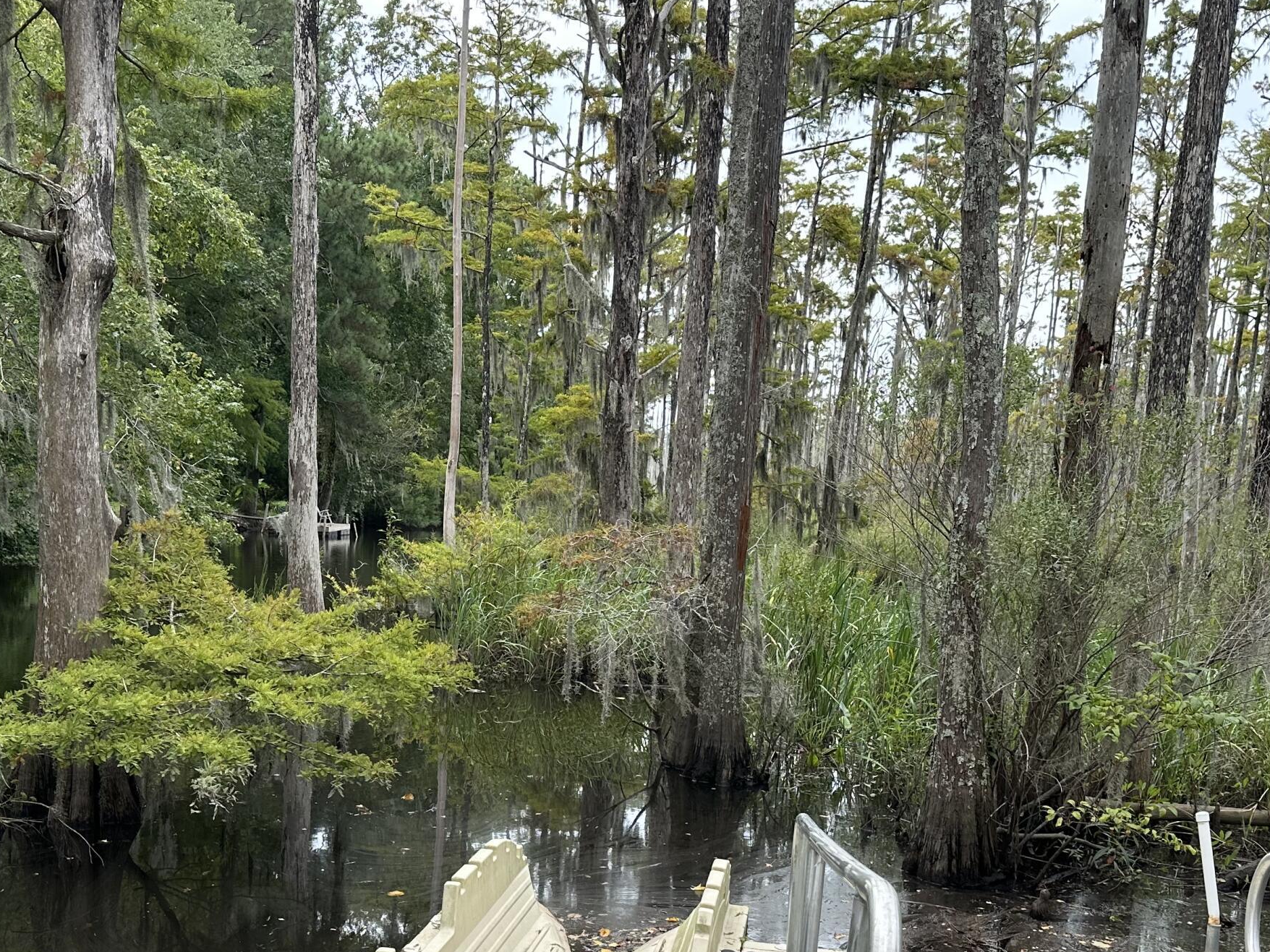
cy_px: 729
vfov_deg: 34.3
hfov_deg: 45.5
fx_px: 1504
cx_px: 502
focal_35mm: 41
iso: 80
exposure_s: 1/887
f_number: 1.78
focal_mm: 6.86
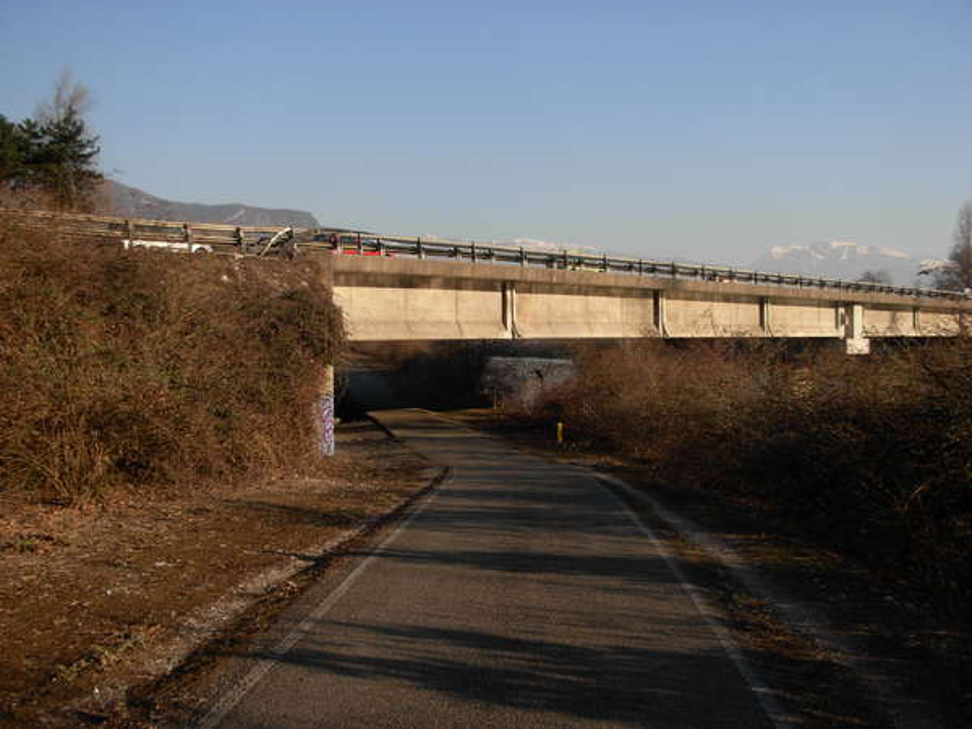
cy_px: 364
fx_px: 1067
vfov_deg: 37.7
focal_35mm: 38
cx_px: 486
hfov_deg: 49.0
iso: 79
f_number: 2.9
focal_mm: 6.3
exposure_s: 1/939
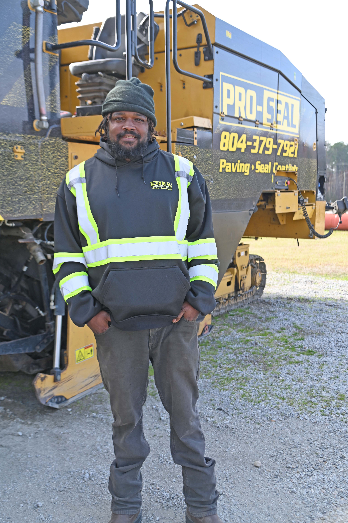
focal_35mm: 40
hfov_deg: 33.4
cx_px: 174
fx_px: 581
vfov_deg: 48.5
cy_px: 262
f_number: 4.5
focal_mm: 40
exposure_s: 1/250
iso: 200
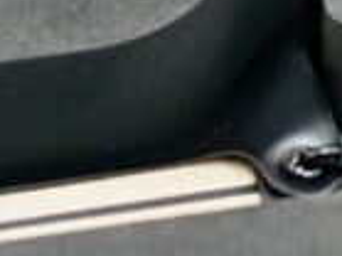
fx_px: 5943
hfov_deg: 3.3
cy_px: -242
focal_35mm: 602
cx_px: 234
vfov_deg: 2.5
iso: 1600
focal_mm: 85
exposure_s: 1/160
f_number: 3.2
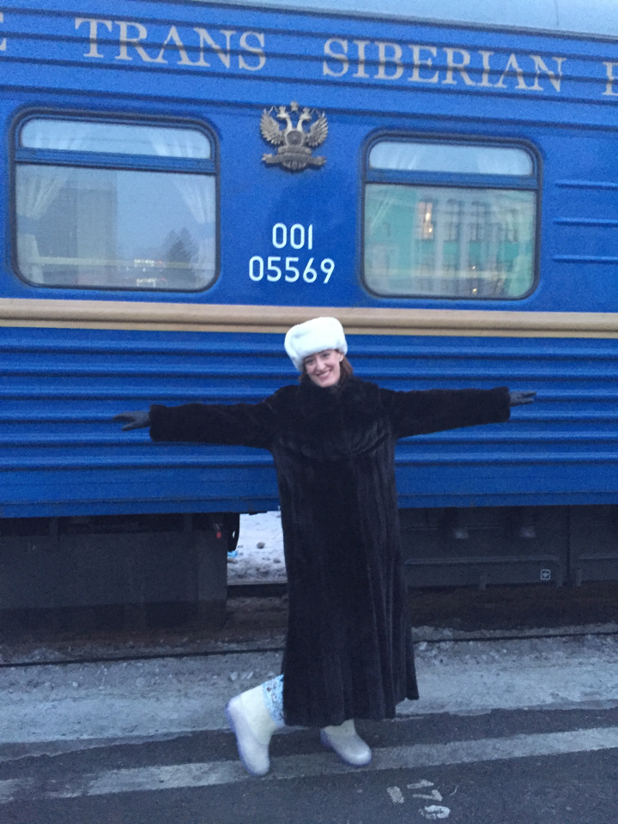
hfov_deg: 48.2
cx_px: 309
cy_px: 412
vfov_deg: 61.7
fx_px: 690
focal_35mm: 29
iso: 400
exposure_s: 1/17
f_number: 2.2
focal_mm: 4.15
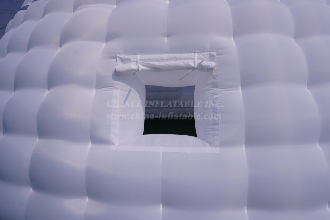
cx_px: 165
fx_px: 220
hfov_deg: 73.7
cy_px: 110
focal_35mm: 24
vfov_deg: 53.1
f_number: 10
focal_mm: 16
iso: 100
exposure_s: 1/640
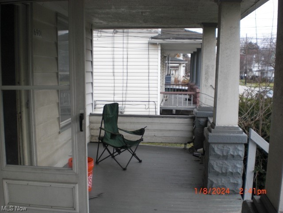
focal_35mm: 38
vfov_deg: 37.7
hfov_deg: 49.0
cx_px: 142
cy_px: 106
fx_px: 311
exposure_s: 1/125
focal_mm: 6.3
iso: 64
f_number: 3.1
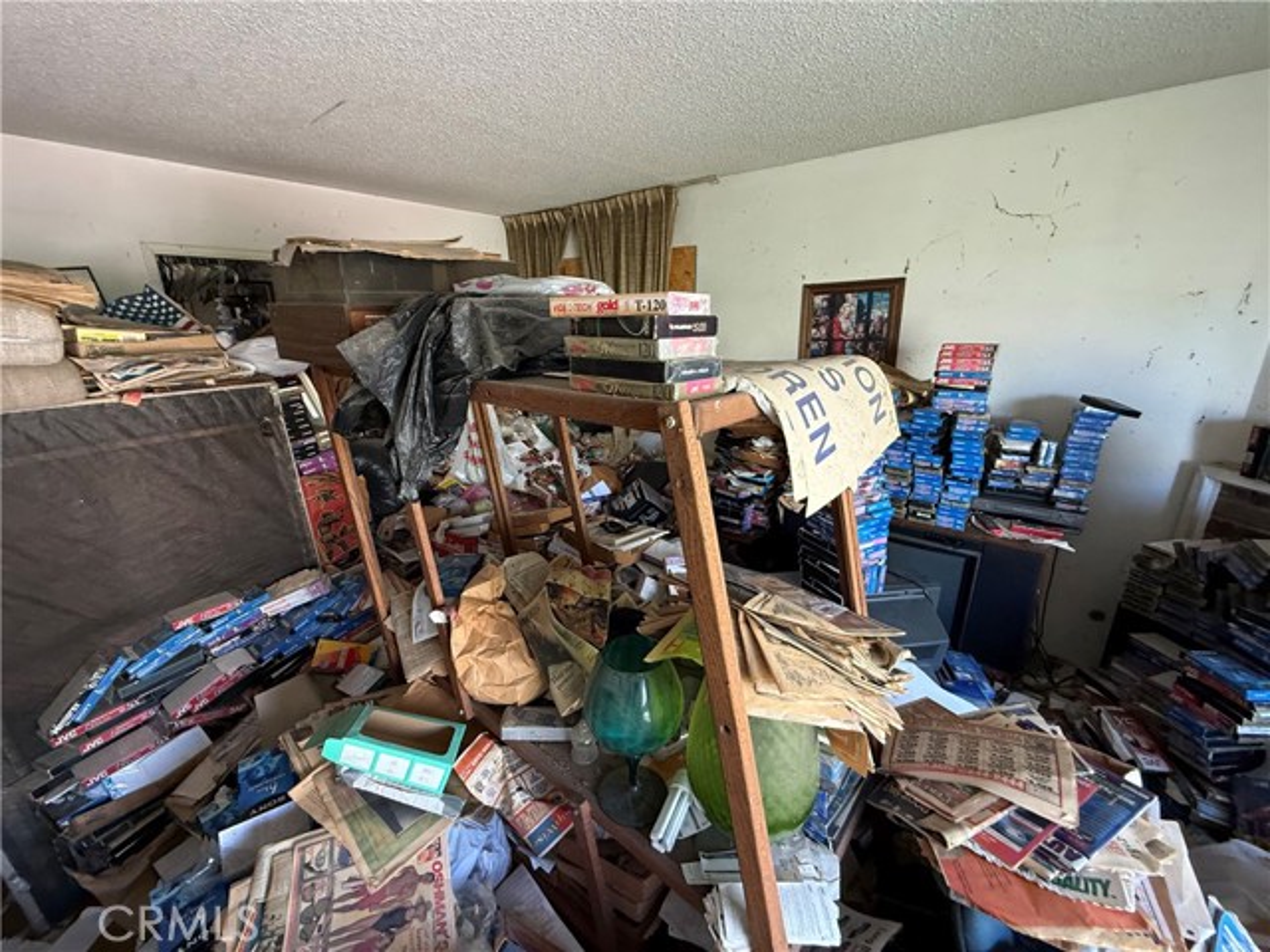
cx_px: 635
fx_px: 514
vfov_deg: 85.7
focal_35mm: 14
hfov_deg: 102.1
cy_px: 476
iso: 320
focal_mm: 2.22
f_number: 2.2
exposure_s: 1/69
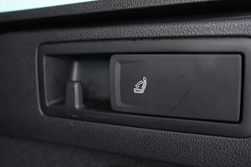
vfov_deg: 36.9
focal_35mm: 36
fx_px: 251
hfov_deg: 53.1
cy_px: 84
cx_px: 126
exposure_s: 1/40
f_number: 2.8
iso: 1250
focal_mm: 24
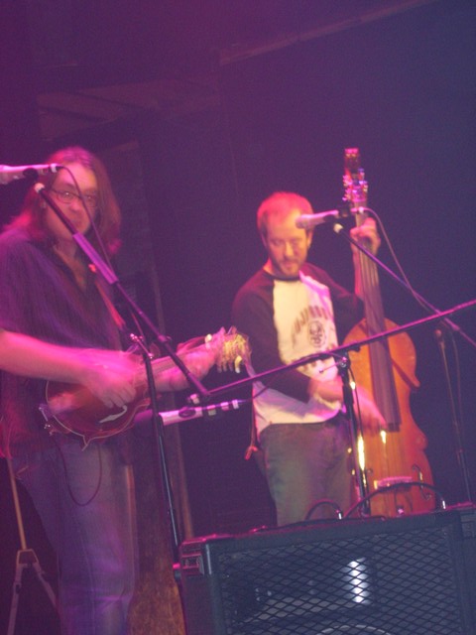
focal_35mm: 113
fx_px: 2072
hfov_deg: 13.1
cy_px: 318
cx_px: 238
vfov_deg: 17.4
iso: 200
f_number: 4.9
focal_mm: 23.4
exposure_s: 1/3.2
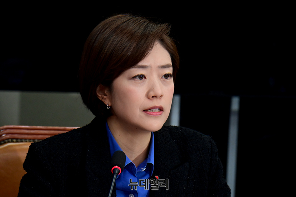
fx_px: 3041
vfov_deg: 3.7
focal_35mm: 370
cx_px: 148
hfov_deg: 5.6
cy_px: 98
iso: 6400
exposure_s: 1/320
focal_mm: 370
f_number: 9
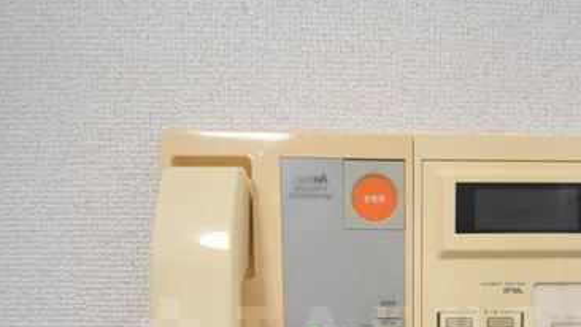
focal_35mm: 22
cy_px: 329
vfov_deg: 43.8
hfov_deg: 79.0
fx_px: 339
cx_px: 378
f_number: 4.5
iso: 800
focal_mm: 8
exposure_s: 1/40
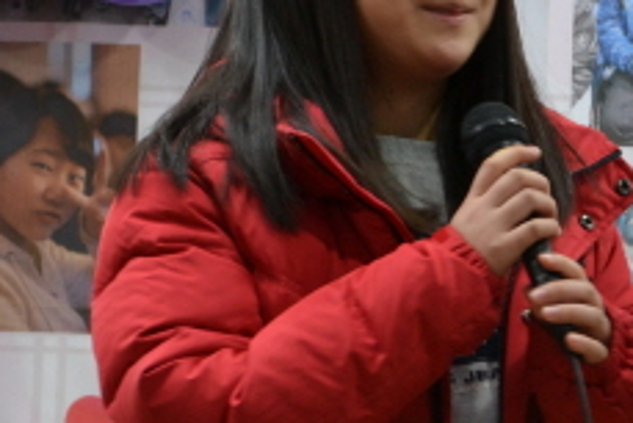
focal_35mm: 267
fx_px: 4691
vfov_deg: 5.2
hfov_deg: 7.7
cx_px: 415
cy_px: 234
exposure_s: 1/15
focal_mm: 55
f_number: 5.6
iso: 500
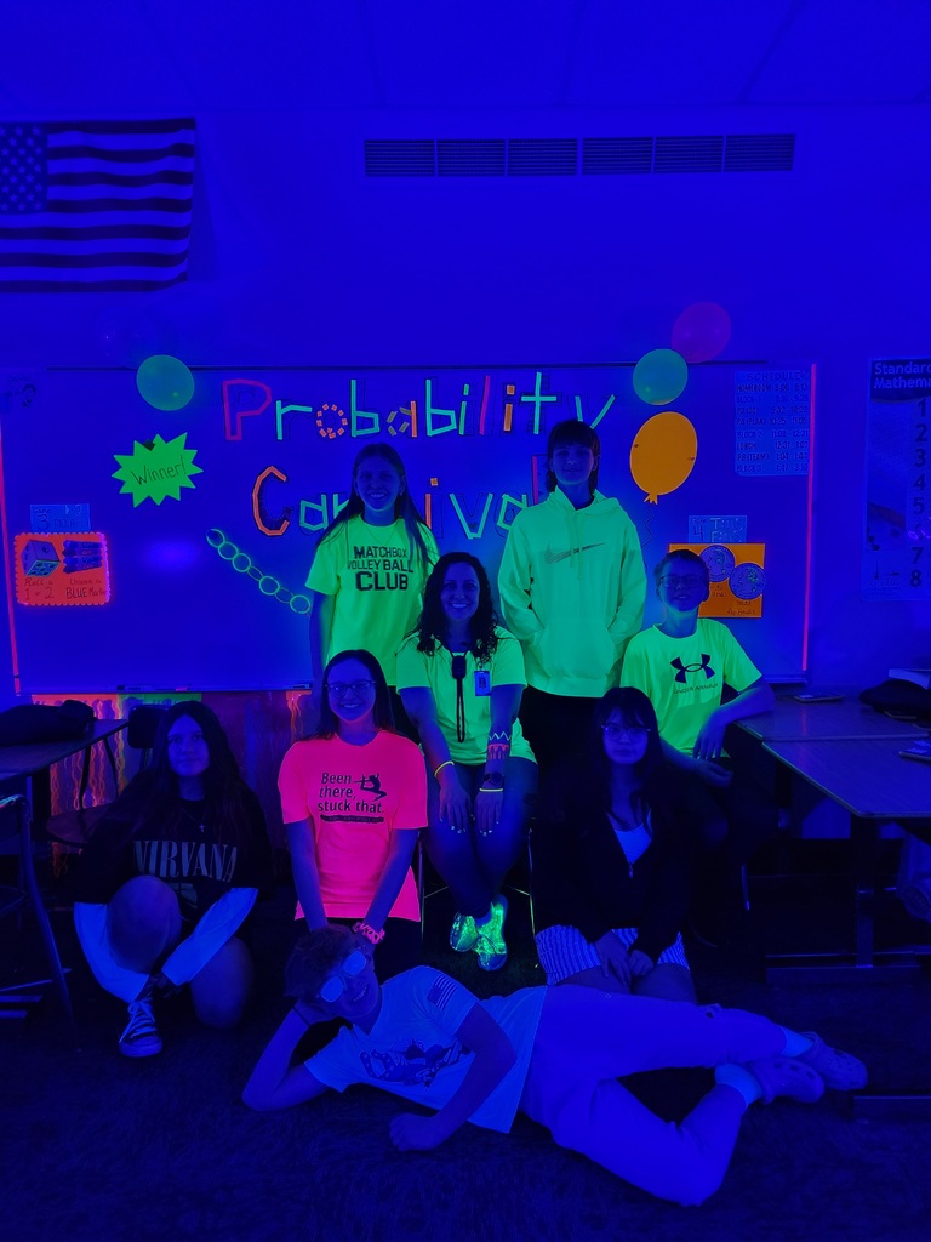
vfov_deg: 73.9
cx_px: 466
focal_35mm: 23
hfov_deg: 58.9
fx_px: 825
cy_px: 621
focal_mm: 6.4
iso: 640
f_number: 1.8
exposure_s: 1/24
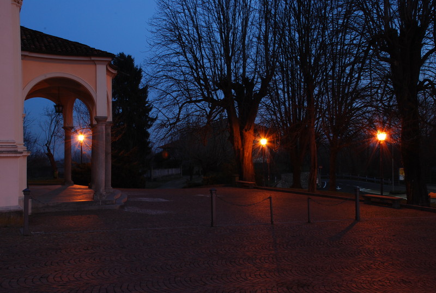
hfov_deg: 49.5
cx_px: 218
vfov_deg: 34.4
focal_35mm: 39
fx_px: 473
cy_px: 146
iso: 200
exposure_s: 5
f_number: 18
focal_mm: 26
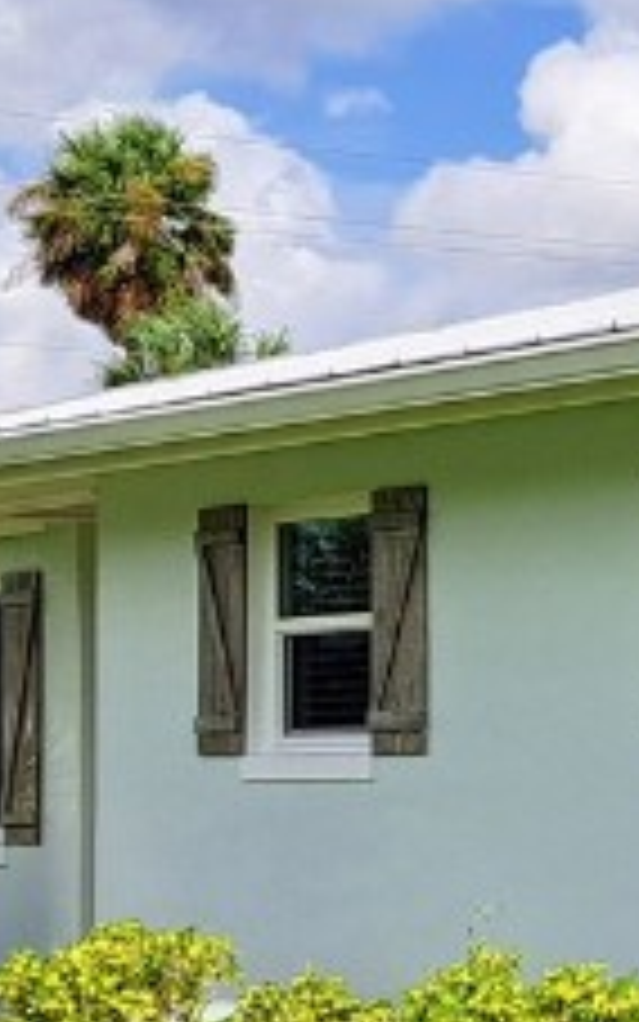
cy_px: 738
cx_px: 1350
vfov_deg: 18.0
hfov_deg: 10.3
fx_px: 3202
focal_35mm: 115
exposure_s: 1/2088
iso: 50
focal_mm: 5.23
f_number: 1.8
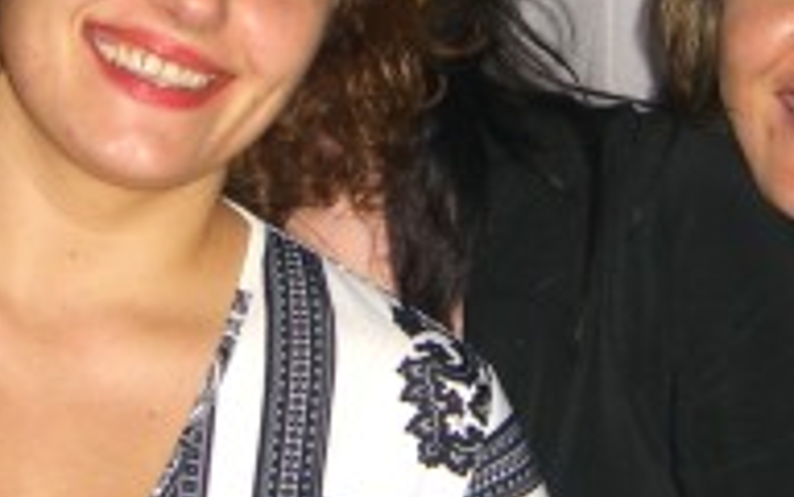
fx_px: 2727
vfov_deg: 10.4
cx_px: 447
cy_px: 79
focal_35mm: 126
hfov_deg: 16.6
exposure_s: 1/60
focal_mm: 7.9
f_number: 2.8
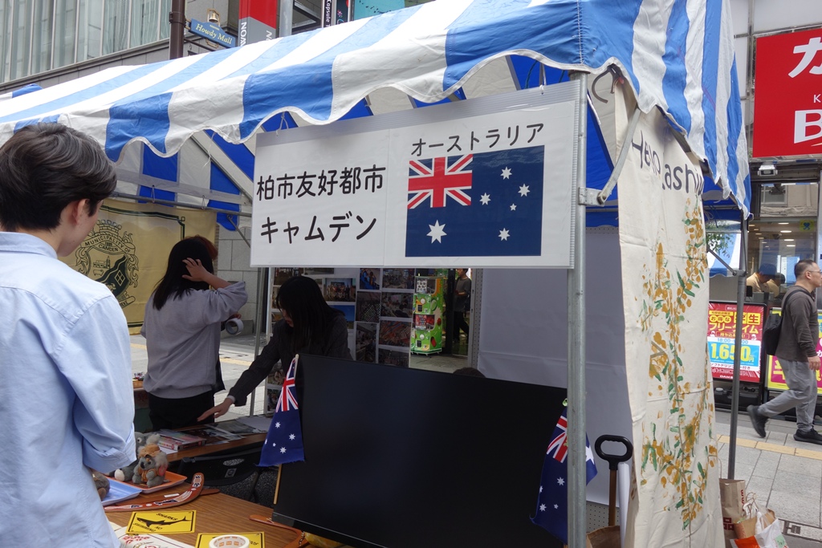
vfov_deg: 46.4
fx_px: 639
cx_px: 411
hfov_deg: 65.5
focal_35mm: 28
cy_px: 274
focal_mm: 10.4
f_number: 5
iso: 125
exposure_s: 1/80
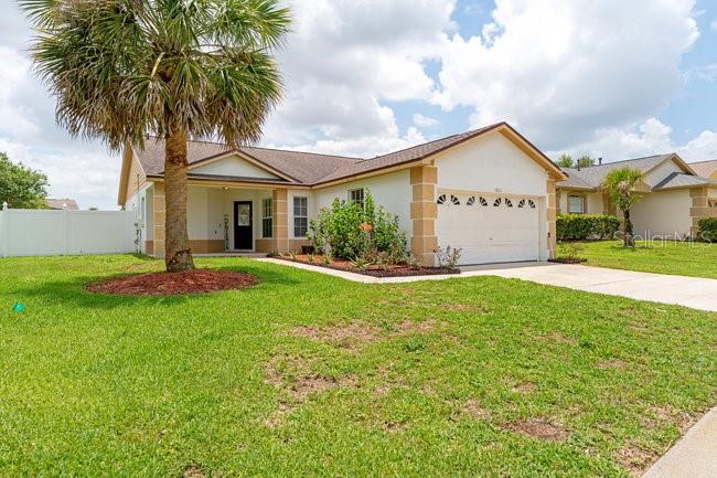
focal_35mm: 21
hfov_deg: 81.5
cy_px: 239
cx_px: 358
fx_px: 416
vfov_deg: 59.7
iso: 100
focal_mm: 20.9
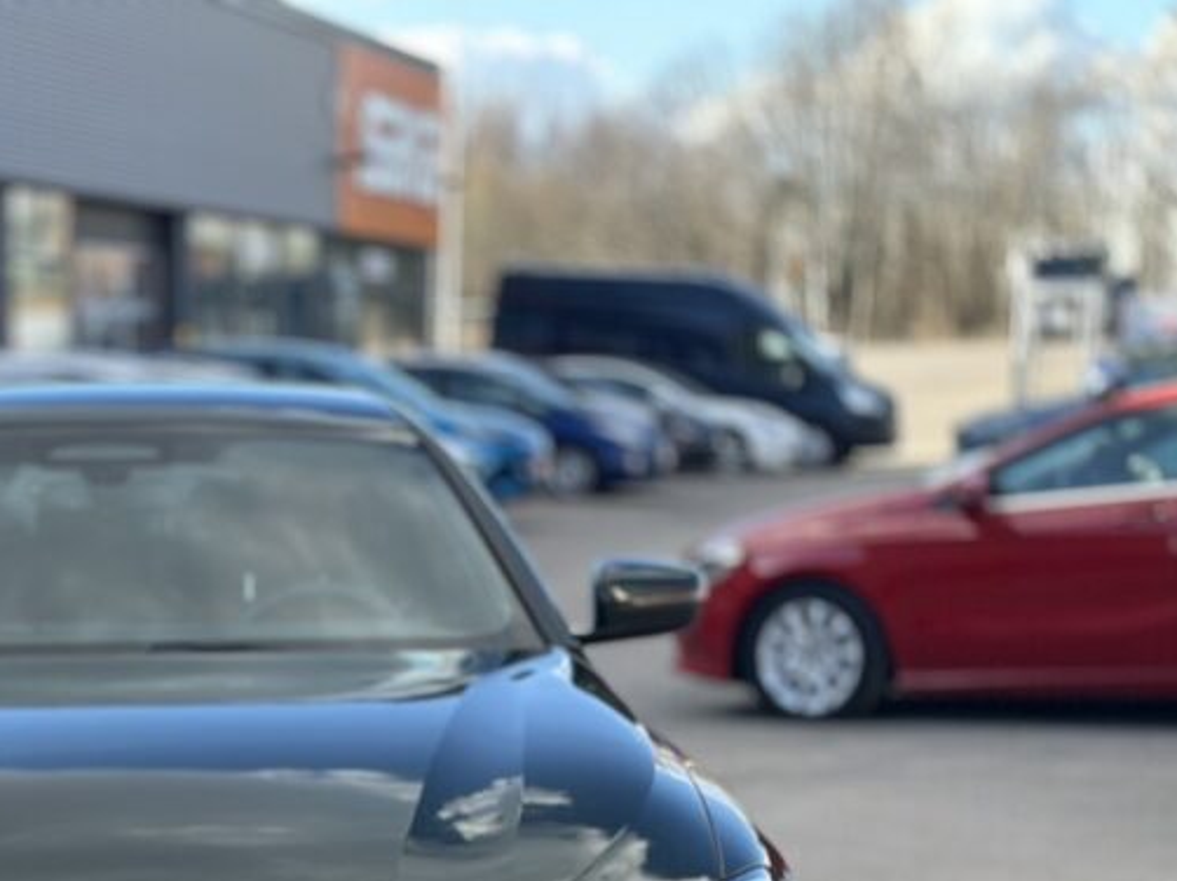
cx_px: 127
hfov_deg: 19.7
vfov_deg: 14.8
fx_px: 3331
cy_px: 897
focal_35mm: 98
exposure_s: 1/785
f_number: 1.78
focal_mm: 6.86
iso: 80
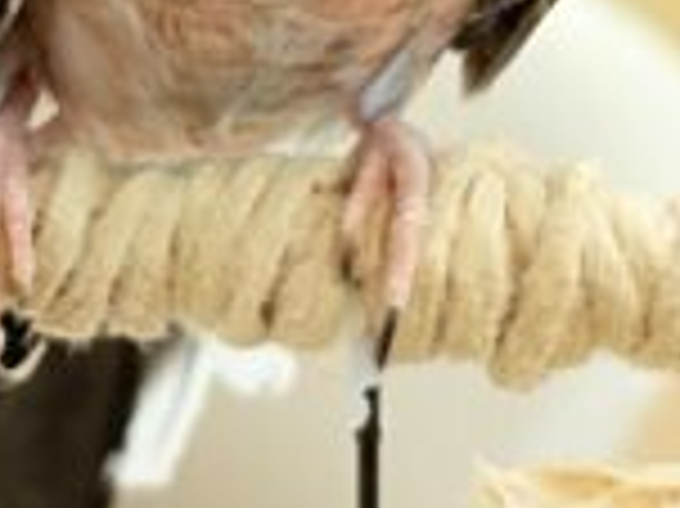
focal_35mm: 220
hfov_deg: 9.0
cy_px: -310
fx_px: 4318
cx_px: 396
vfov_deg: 6.6
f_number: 1.6
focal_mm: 5.96
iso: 160
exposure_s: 1/100
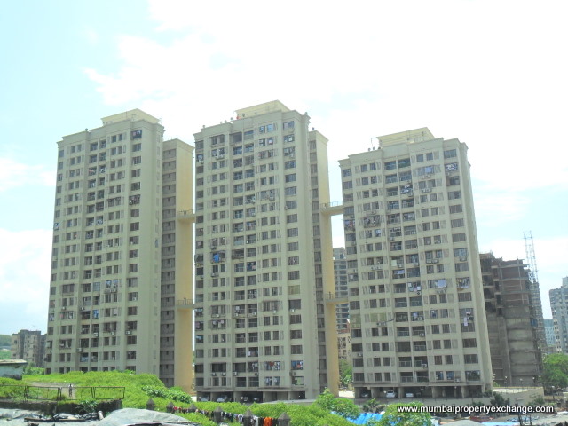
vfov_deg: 38.7
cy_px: 213
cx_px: 284
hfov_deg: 50.1
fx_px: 607
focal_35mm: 37
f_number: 4
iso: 100
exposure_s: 1/1000
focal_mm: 6.6
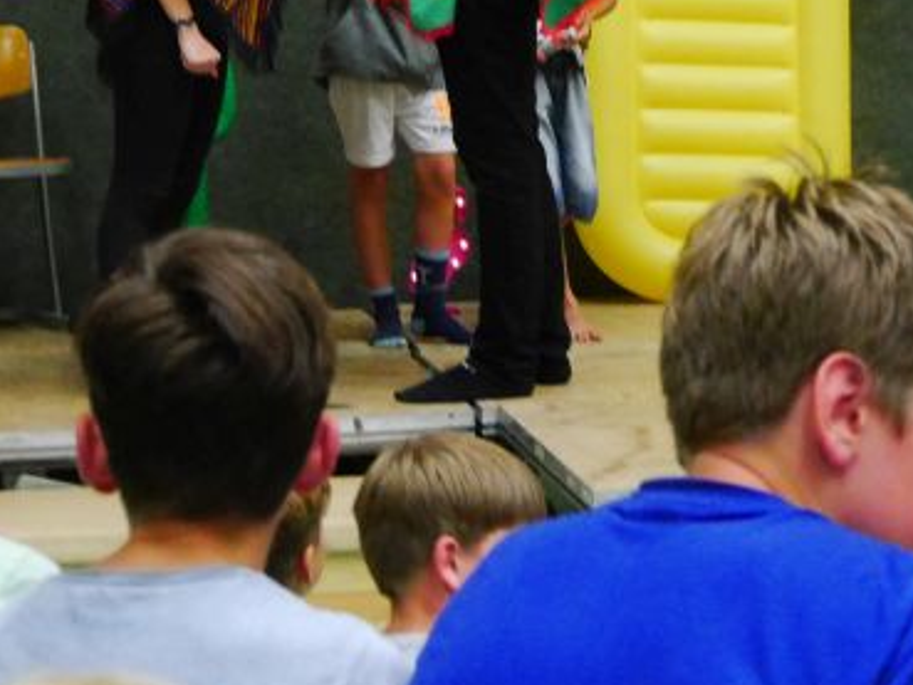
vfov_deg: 13.9
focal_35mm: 103
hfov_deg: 19.1
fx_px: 2718
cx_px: 435
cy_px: -151
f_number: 3.8
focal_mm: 19
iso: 2500
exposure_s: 1/60
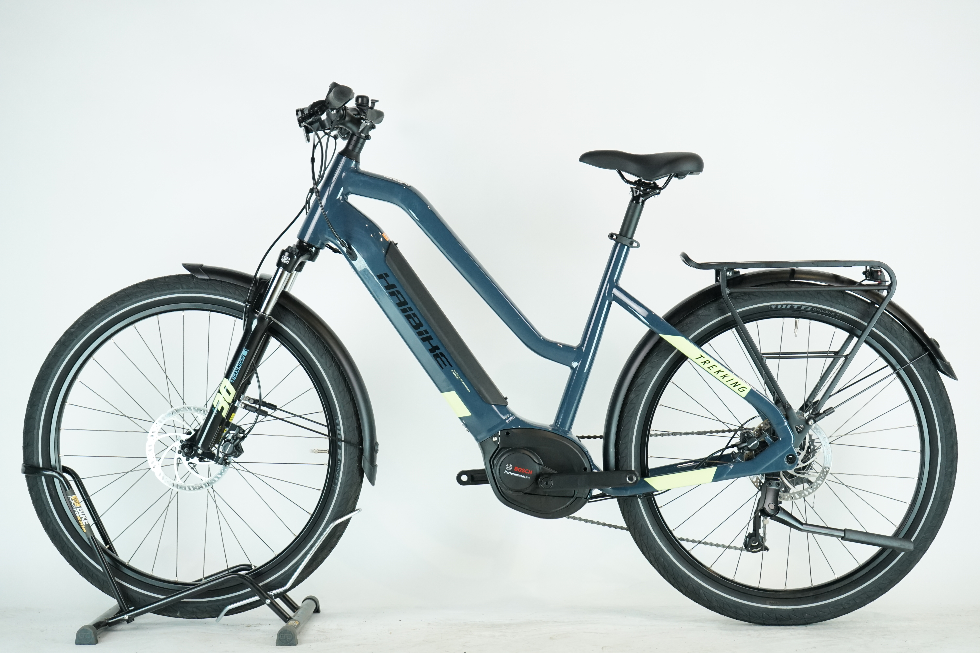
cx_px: 490
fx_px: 1905
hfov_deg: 28.8
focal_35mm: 70
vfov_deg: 19.5
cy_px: 326
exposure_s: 1/200
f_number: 5.6
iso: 2000
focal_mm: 70
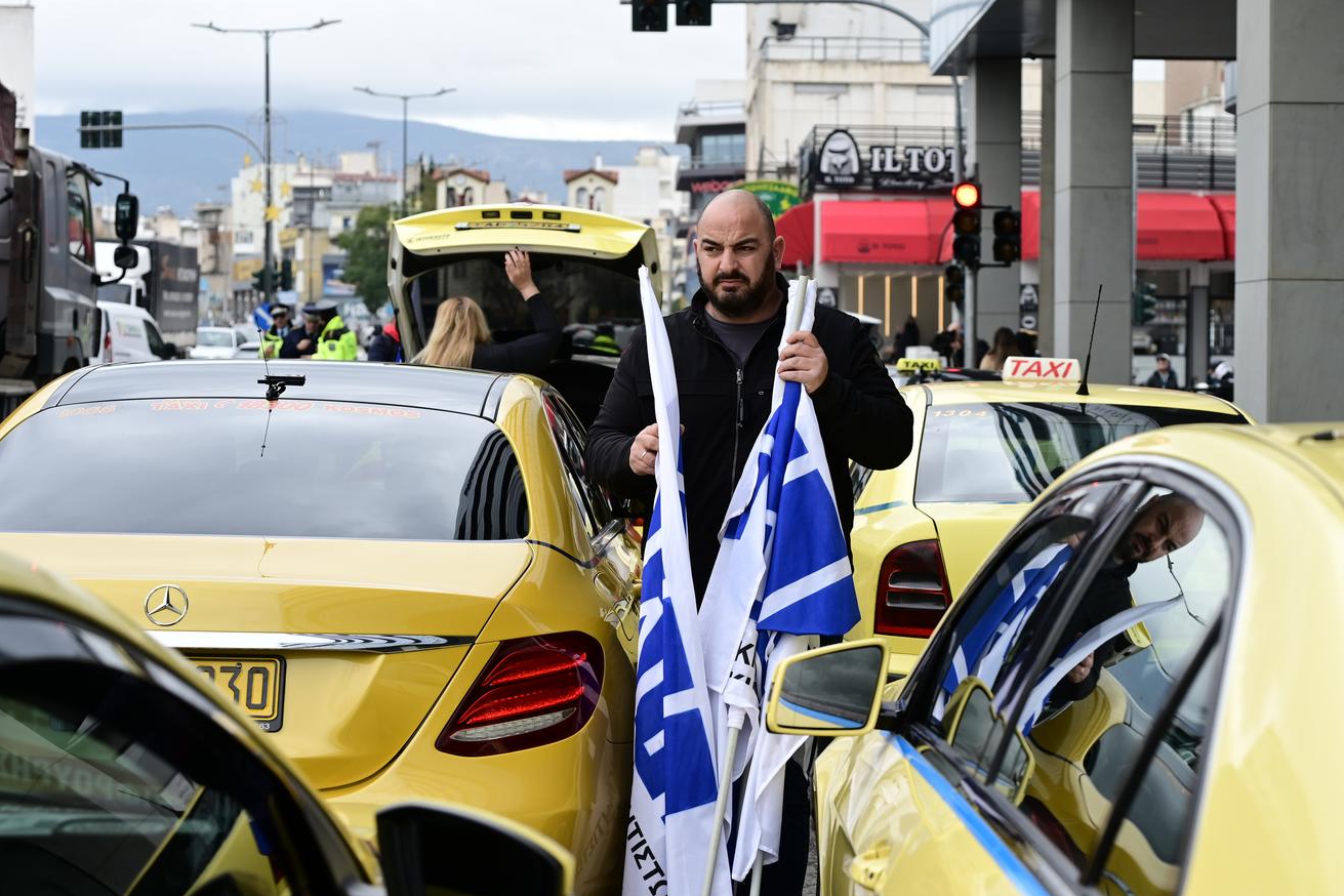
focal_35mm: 61
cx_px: 770
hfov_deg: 32.8
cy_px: 380
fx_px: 2277
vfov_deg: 22.2
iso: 200
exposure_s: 1/1000
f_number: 4
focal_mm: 50
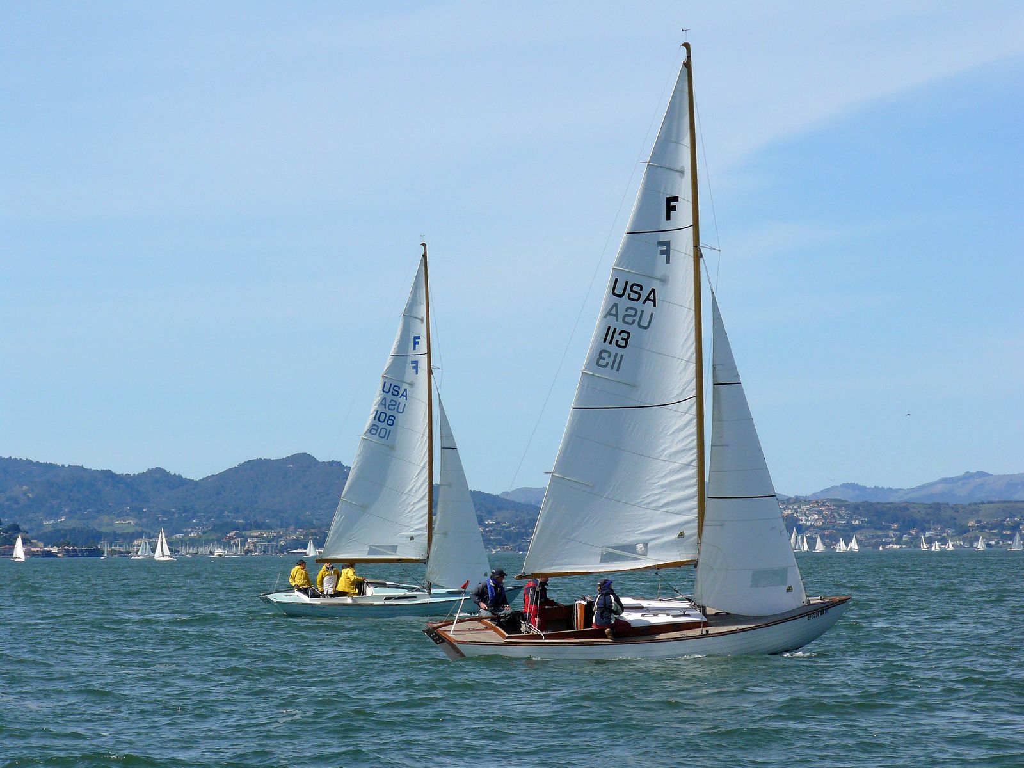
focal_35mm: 171
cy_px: 384
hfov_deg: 11.6
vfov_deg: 8.7
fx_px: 5058
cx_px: 512
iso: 100
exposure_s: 1/800
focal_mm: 28.6
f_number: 5
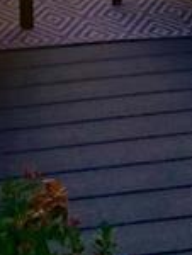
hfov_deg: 11.0
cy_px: -236
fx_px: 981
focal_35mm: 133
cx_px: -14
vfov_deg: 13.1
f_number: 1.8
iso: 500
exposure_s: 1/30
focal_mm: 4.25
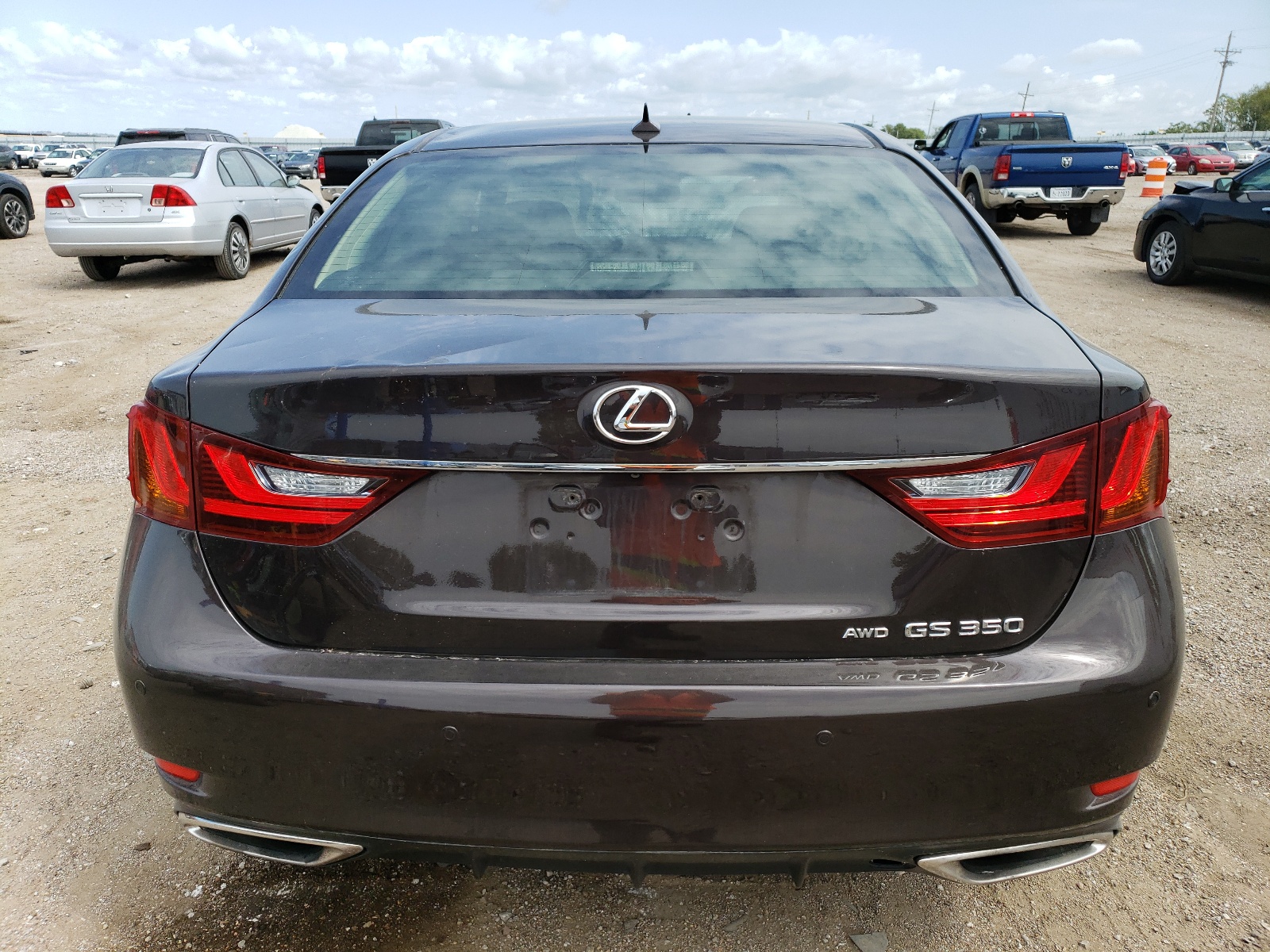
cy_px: 476
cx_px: 635
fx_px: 954
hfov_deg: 67.3
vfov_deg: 53.1
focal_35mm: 26
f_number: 1.5
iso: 50
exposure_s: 1/2000
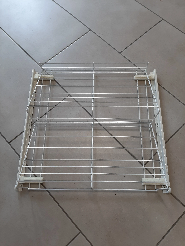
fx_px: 185
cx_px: 92
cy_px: 123
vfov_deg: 67.3
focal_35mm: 26
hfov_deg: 53.1
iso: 40
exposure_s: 1/100
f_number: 1.7
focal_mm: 3.93
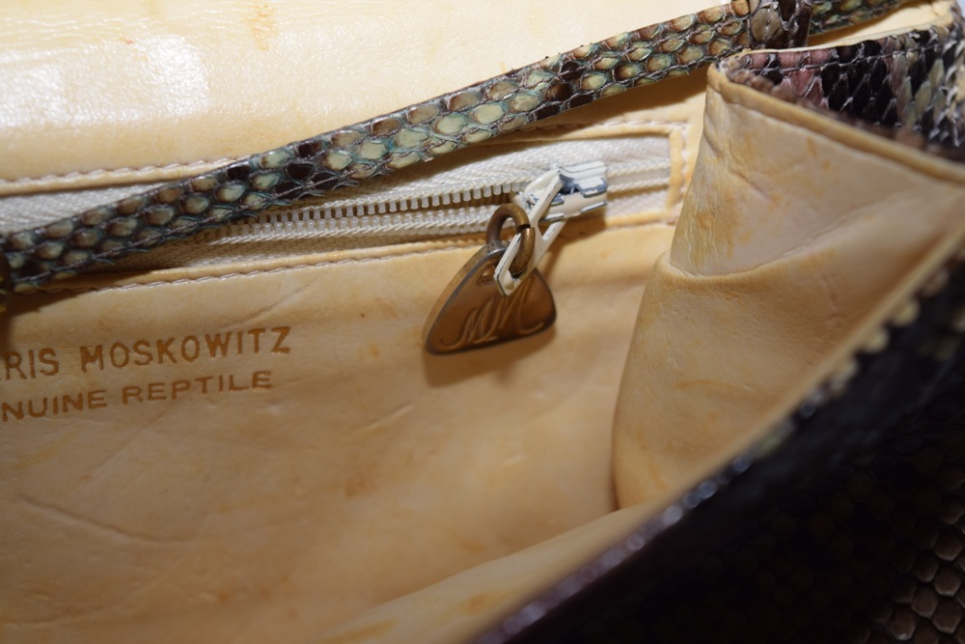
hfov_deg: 24.6
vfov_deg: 16.6
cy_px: 322
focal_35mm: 82
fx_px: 2212
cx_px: 482
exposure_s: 1/60
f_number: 5.6
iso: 160
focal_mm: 55
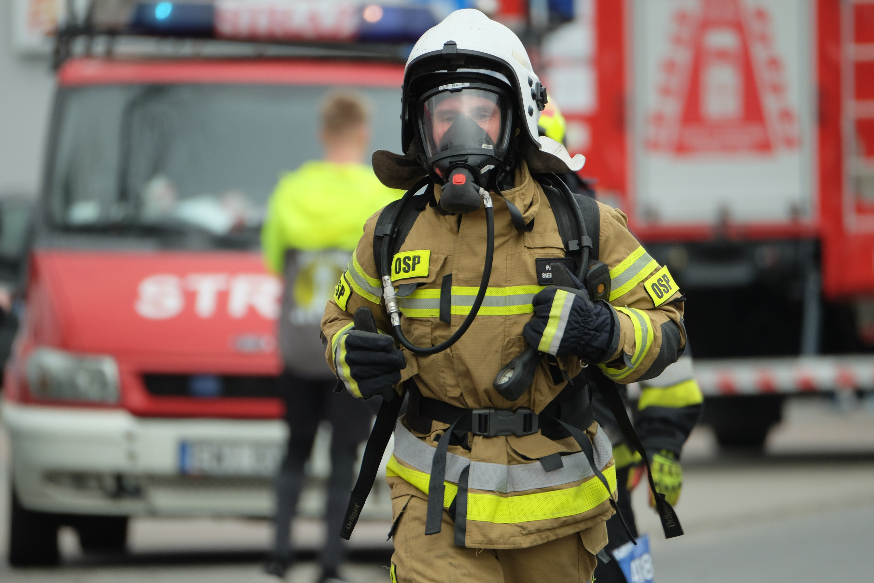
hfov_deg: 3.4
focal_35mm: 600
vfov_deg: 2.3
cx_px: 437
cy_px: 292
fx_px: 14566
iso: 400
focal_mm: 400
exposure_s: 1/350
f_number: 5.6
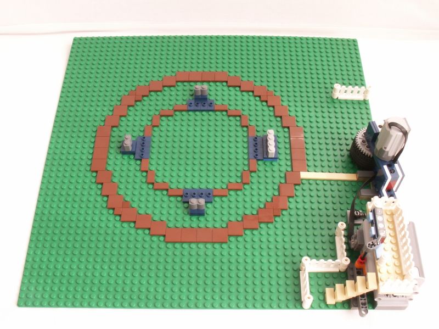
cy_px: 164
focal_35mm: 37
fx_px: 469
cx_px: 220
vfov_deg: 38.6
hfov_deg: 50.2
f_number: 8
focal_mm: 6.13
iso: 50
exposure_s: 1/10
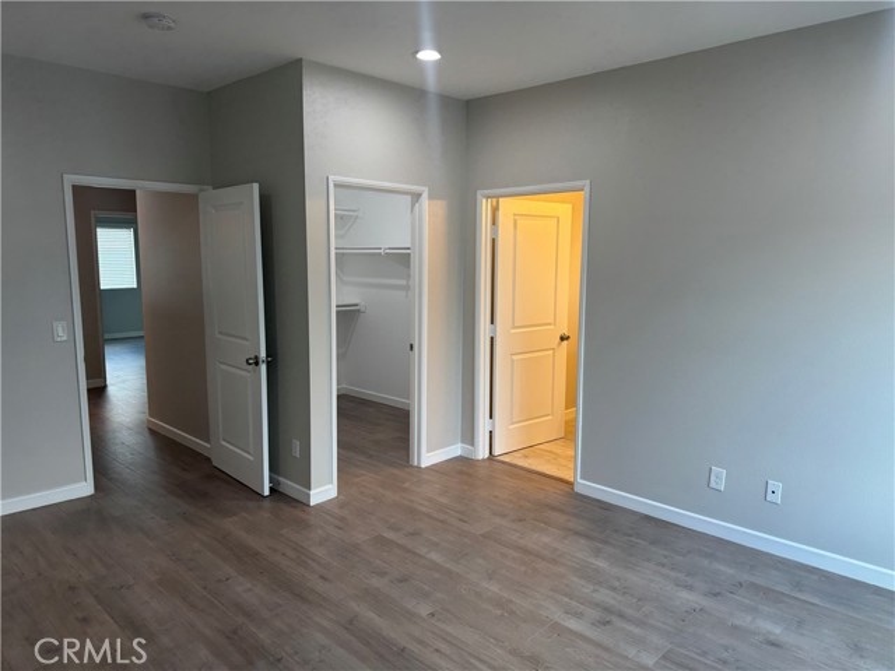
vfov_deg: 56.8
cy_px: 336
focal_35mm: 24
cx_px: 448
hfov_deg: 71.6
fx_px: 621
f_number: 1.78
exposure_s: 1/120
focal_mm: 6.76
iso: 125
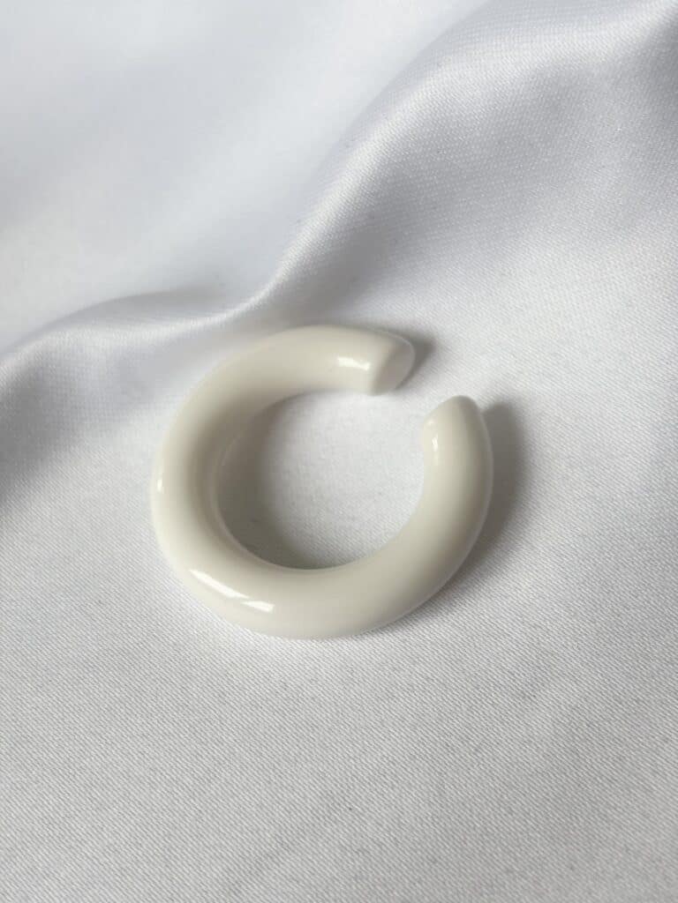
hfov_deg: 28.0
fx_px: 1358
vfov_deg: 36.8
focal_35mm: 52
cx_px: 339
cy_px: 452
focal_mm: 5.96
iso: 32
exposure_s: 1/183
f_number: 1.6
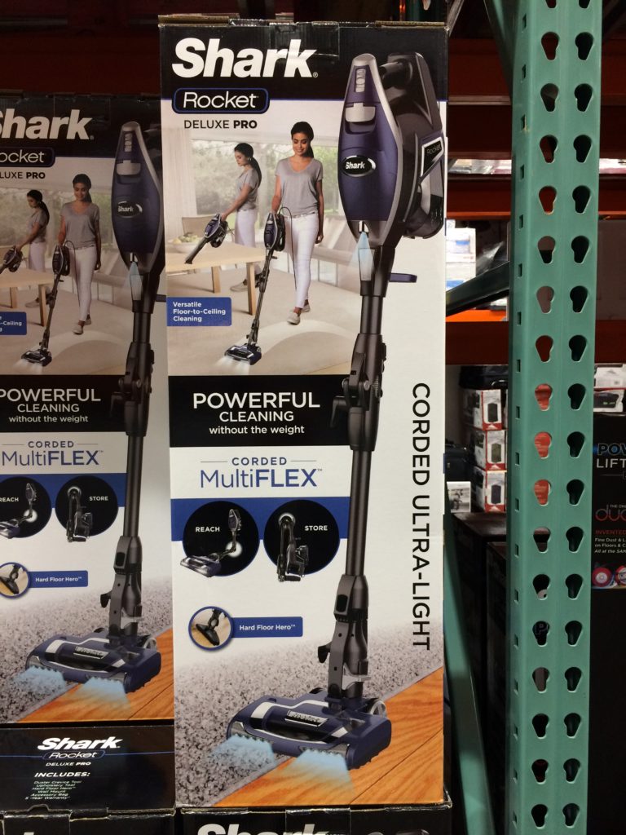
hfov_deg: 48.2
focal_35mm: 29
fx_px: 699
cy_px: 418
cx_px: 313
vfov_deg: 61.7
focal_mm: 4.15
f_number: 2.2
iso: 160
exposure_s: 1/33
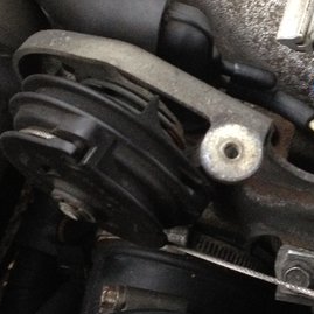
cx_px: 238
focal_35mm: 91
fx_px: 934
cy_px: 140
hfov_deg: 18.9
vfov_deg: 19.1
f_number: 2.4
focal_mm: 4.28
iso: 400
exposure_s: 1/15
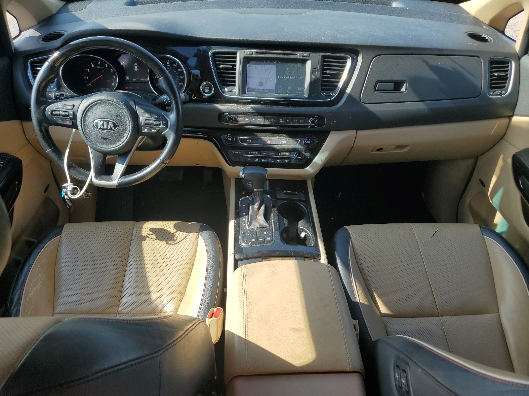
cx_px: 264
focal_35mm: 26
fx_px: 397
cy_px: 198
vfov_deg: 53.1
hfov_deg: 67.3
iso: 50
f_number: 1.5
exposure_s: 1/667
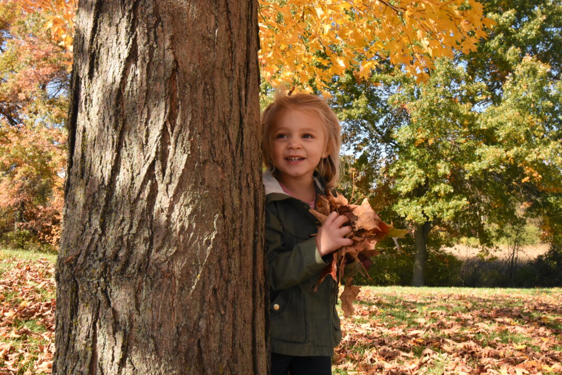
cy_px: 188
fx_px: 445
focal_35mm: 28
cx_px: 281
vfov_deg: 45.7
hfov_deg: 64.6
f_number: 13
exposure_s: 1/640
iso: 3200
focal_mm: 19
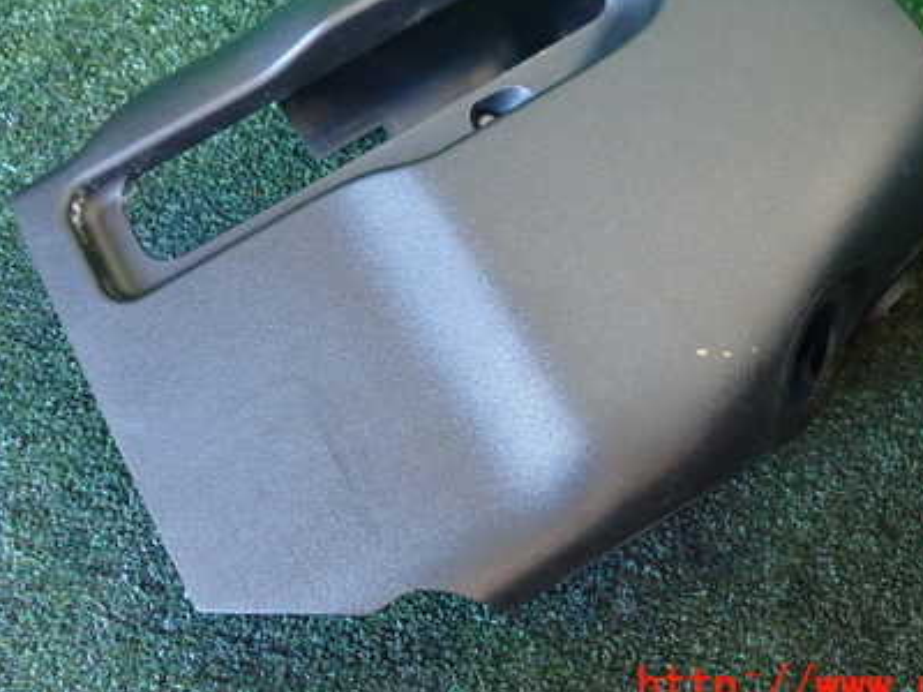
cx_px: 466
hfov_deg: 42.1
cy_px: 198
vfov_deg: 31.8
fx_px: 1200
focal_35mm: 45
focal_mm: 5.4
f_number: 2.3
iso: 640
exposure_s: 1/30
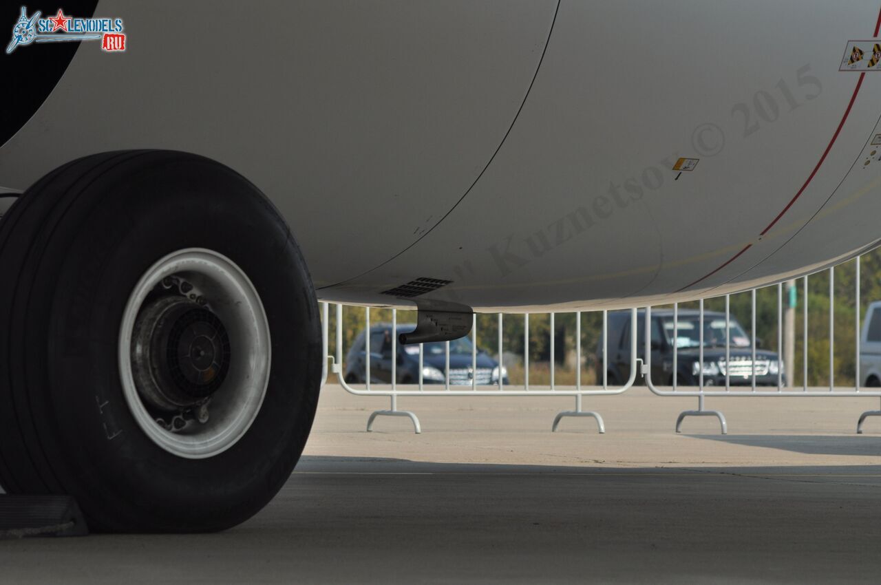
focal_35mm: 315
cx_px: 440
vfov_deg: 4.4
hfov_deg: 6.5
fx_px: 7699
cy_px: 292
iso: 200
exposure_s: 1/640
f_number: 8
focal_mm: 210
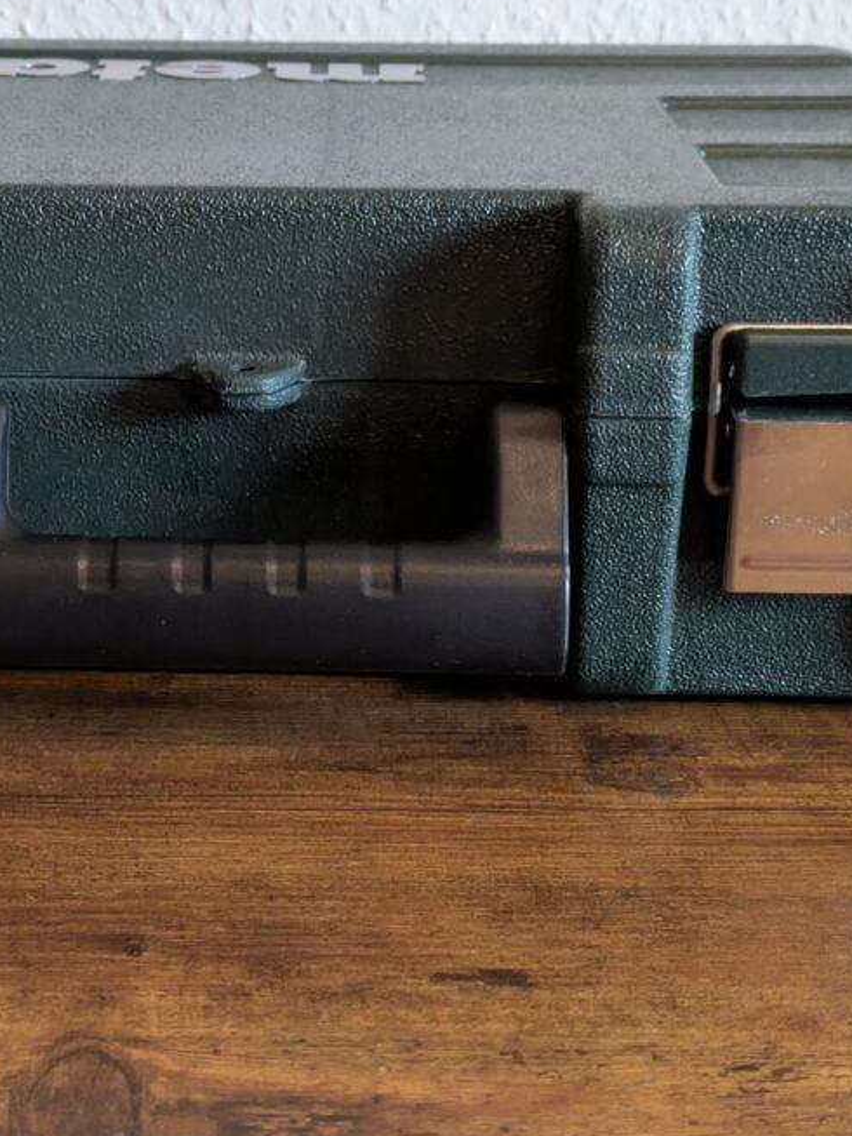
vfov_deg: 24.4
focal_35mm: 80
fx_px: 2625
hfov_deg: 18.4
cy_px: 585
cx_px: 261
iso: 512
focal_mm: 5.43
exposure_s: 1/25
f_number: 1.89
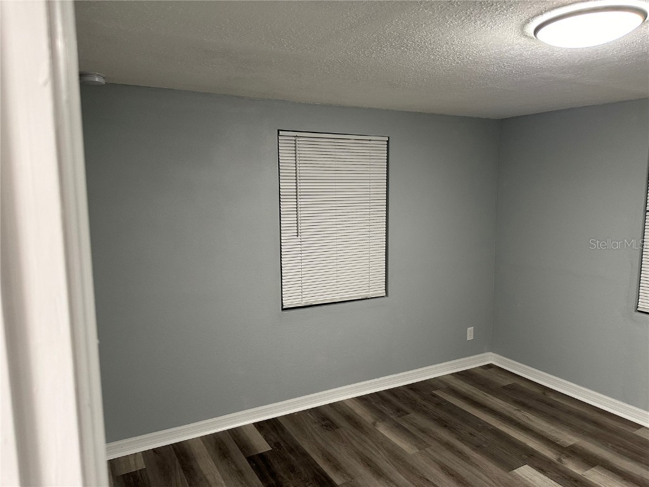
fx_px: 450
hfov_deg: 71.6
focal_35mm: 24
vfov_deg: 56.8
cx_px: 324
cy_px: 244
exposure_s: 1/60
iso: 250
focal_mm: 6.86
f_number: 1.78
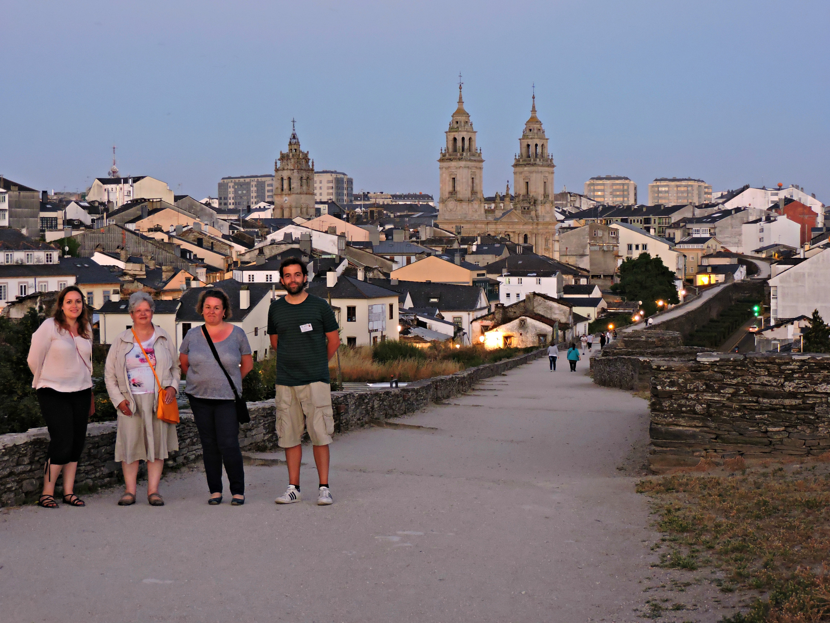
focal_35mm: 60
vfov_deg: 24.4
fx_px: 1439
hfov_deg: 32.2
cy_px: 312
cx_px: 415
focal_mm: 10.7
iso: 560
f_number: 3.7
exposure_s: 1/15
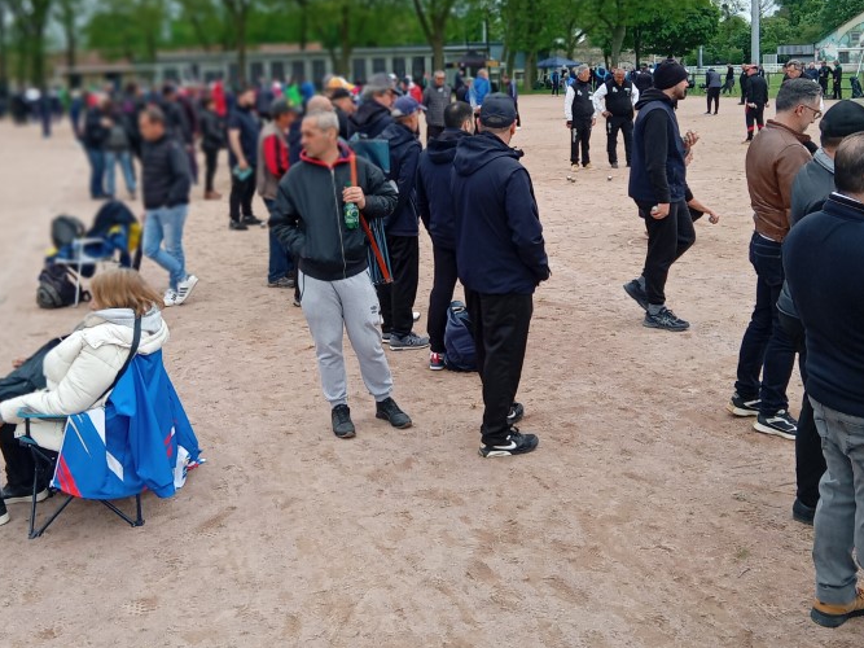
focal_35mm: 43
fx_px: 1073
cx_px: 385
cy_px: 174
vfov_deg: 33.0
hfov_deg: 43.8
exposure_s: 1/260
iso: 125
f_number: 2.8
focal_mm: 3.95
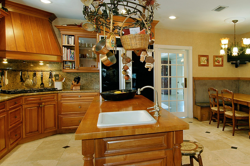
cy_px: 87
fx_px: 180
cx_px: 164
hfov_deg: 67.7
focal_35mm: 26
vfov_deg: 49.5
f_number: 8
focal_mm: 12
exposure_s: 1/2
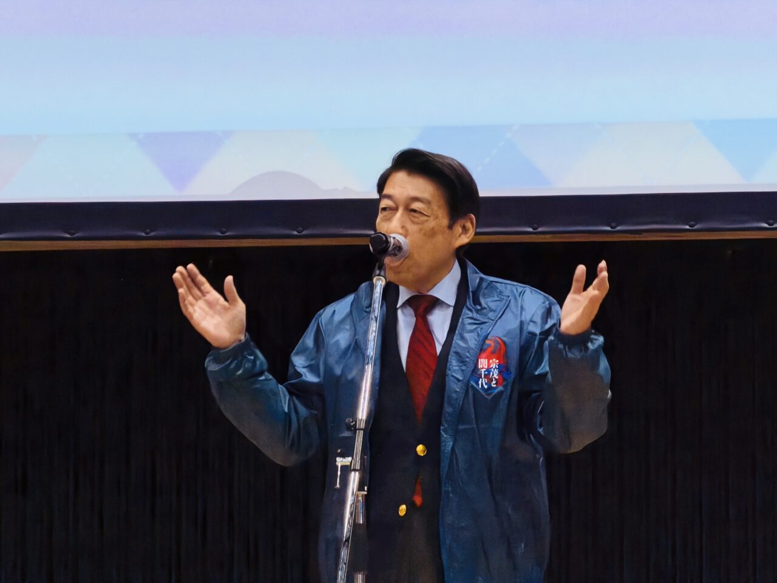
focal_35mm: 200
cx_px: 388
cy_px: 292
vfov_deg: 7.4
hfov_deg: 9.9
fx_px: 4489
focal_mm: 16.89
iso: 250
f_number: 2.8
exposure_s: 1/120
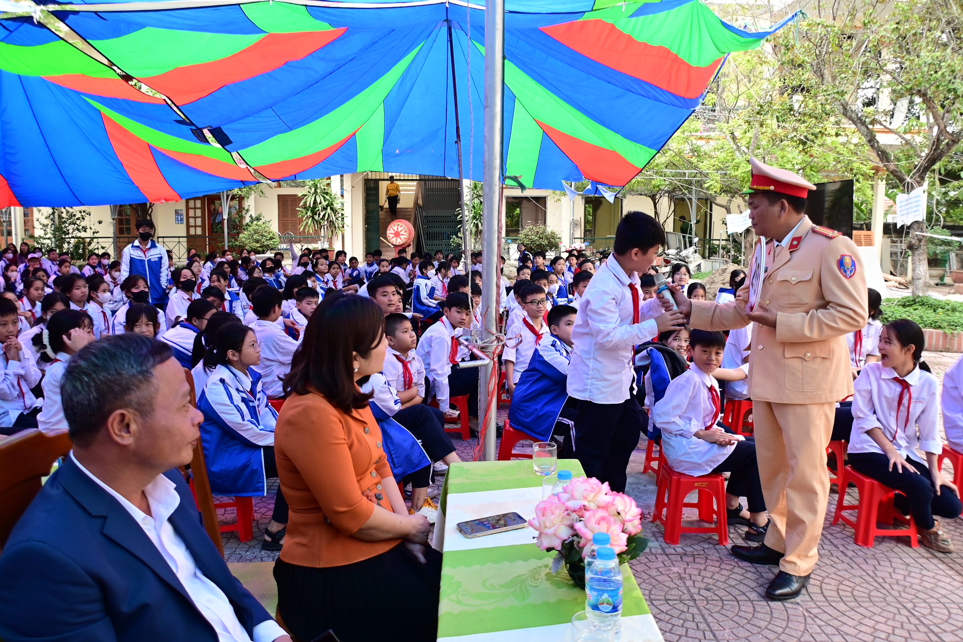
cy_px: 321
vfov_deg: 47.9
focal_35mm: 27
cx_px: 482
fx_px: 722
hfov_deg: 67.4
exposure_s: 1/200
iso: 1000
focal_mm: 18
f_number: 3.5
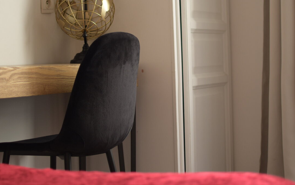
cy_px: 49
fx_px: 795
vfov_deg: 13.2
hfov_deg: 21.0
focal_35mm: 99
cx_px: 179
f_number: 2
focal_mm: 35
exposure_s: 1/250
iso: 200
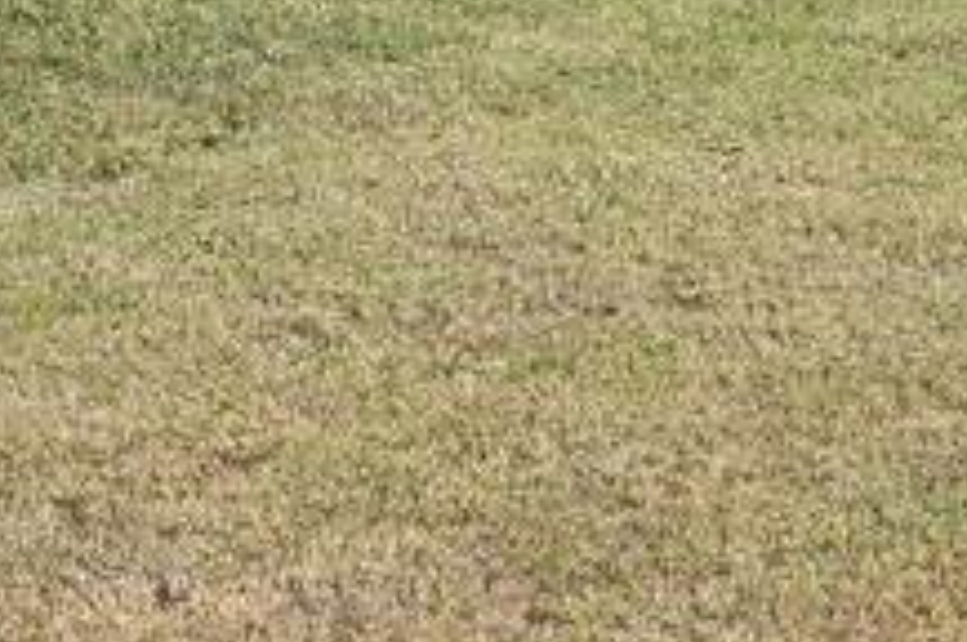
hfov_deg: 10.1
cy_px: -403
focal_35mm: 201
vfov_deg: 6.7
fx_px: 5391
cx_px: 1212
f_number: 5.6
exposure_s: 1/400
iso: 100
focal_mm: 34
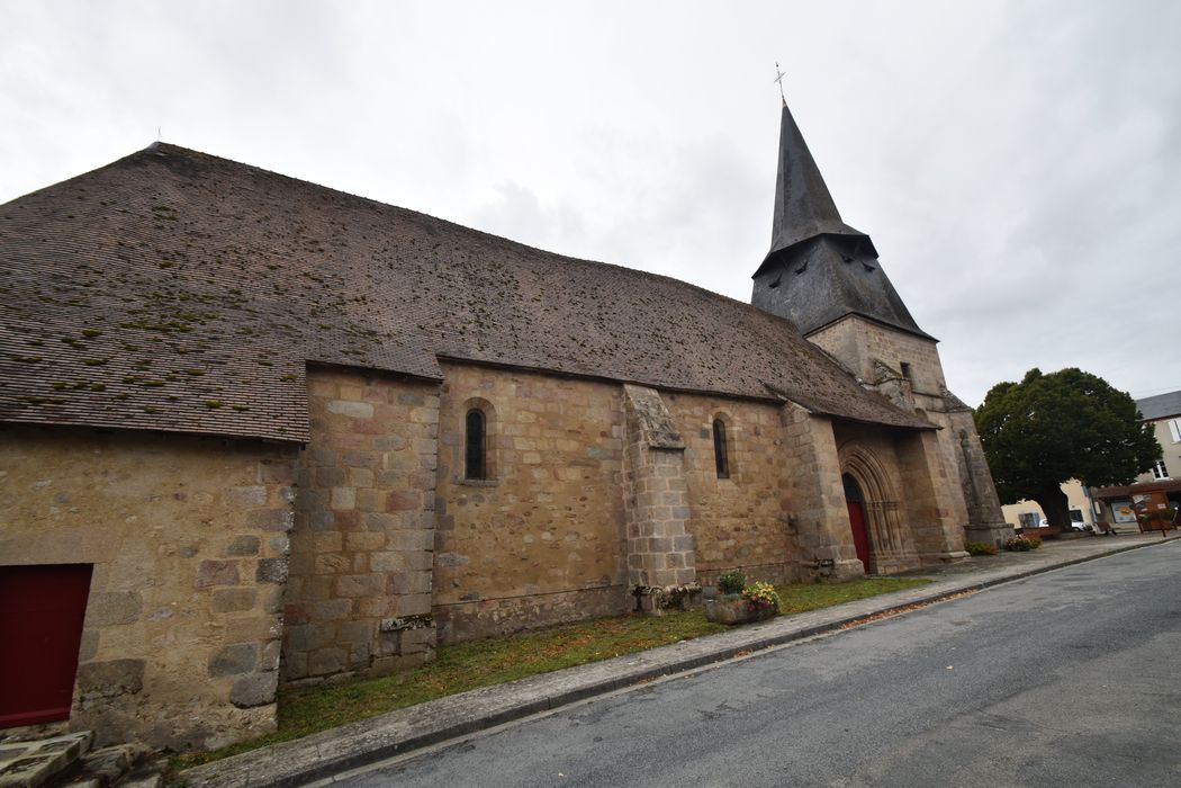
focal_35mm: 15
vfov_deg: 77.3
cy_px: 394
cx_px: 590
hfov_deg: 100.4
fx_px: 492
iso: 200
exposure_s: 1/320
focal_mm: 10
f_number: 9
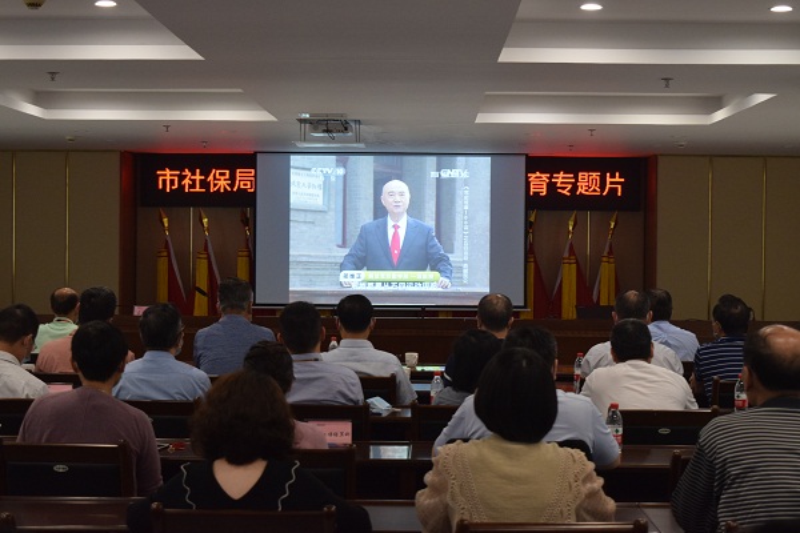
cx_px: 400
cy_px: 266
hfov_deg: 29.2
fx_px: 1533
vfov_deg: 19.7
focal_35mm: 69
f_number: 5
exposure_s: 1/60
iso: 1250
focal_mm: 46
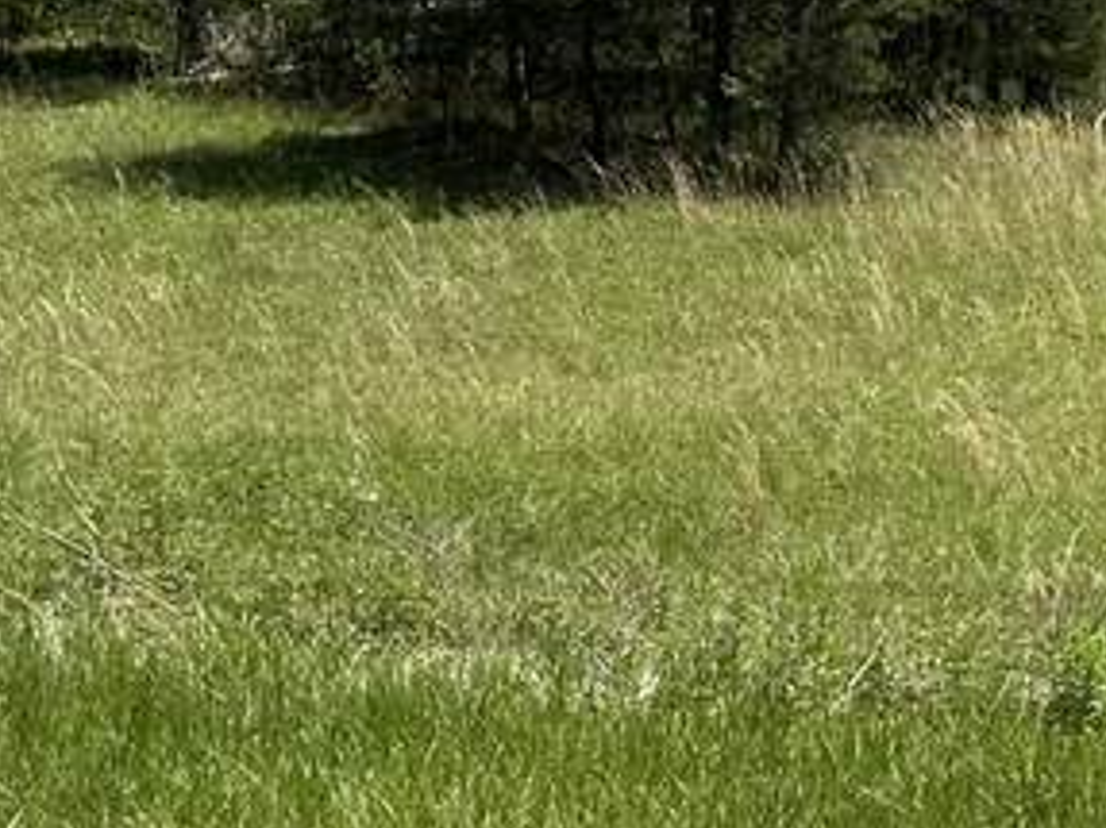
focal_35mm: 107
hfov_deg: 16.4
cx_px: 1769
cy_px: 285
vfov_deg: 13.8
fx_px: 3417
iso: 80
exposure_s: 1/3247
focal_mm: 6.86
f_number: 1.78
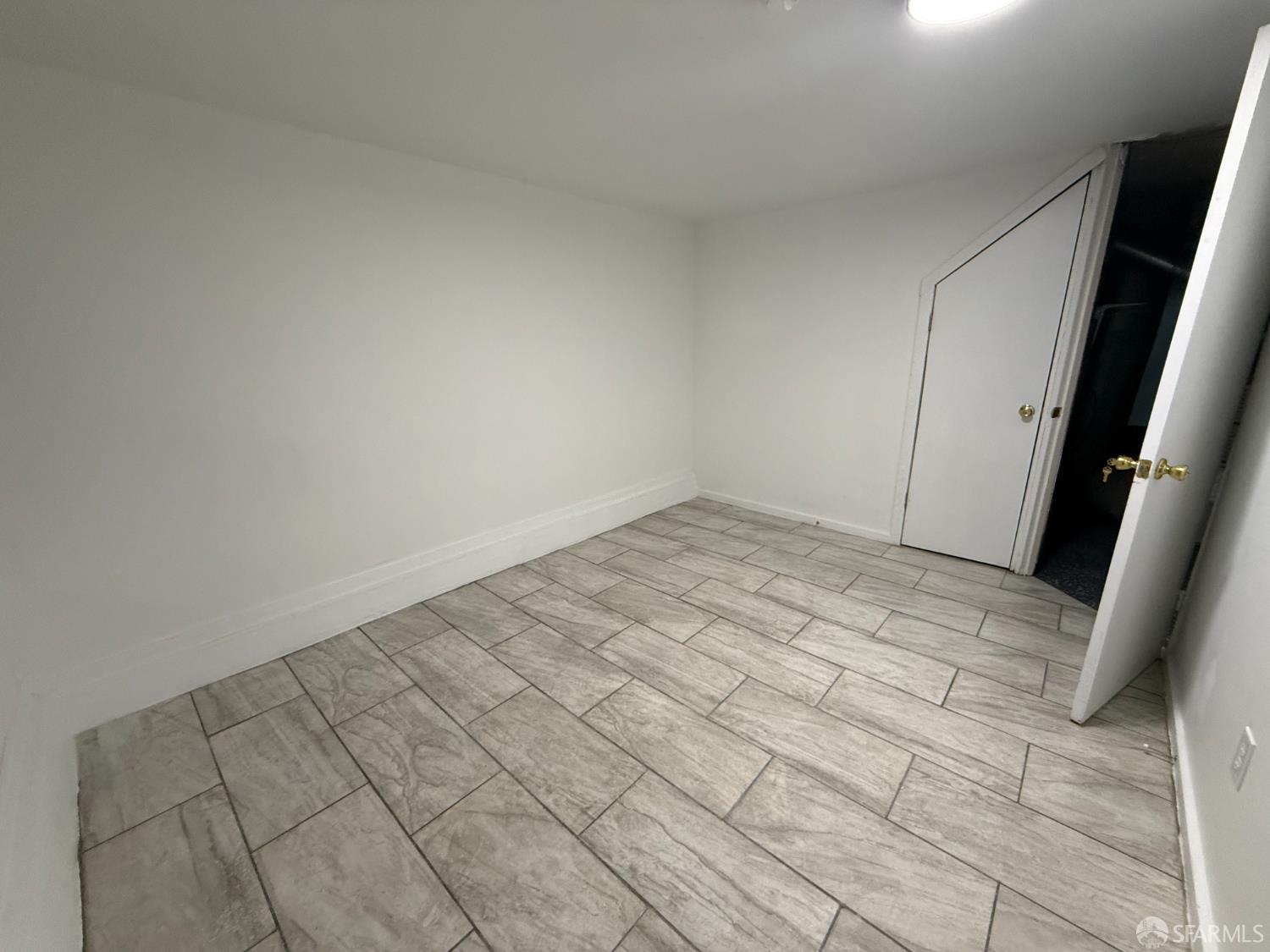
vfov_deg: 85.7
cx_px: 635
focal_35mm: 14
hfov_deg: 102.1
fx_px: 514
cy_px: 476
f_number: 2.2
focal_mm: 2.22
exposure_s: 1/120
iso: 320
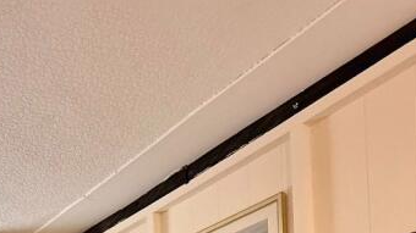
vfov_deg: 19.1
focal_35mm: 46
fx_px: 507
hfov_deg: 40.3
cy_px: 428
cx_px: 22
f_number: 2.2
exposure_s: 1/99
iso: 200
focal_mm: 2.22
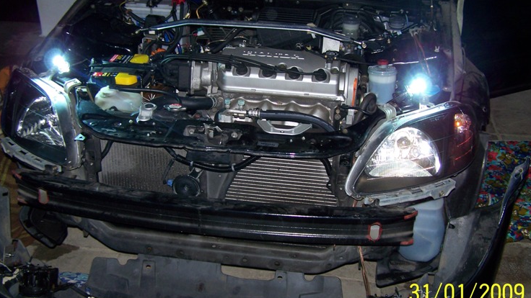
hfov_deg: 45.5
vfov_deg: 26.5
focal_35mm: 45
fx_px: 634
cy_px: 130
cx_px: 267
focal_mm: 6.3
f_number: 2.8
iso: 80
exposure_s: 1/60
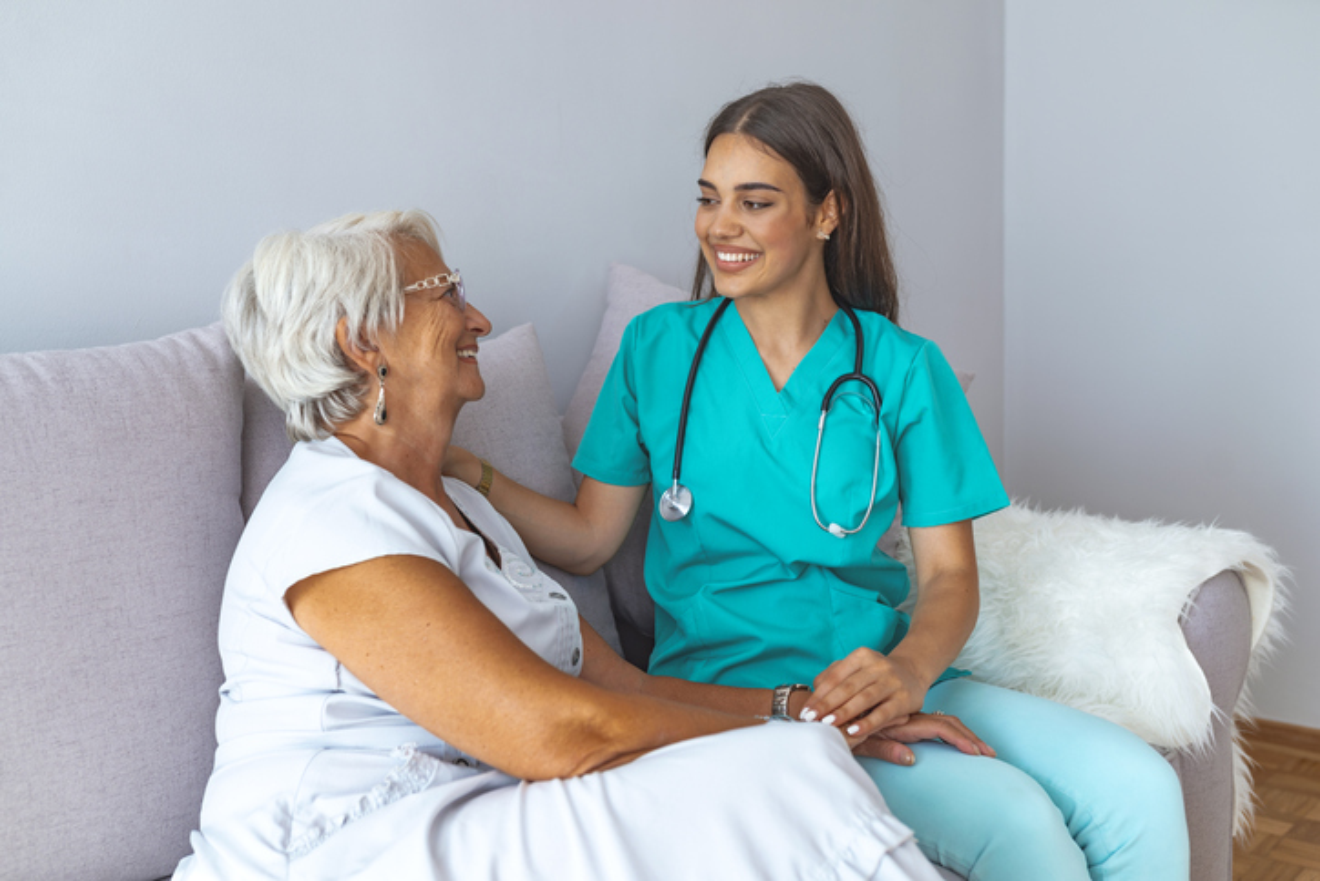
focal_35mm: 35
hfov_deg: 54.4
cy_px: 440
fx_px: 1284
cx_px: 660
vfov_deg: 37.9
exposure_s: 1/100
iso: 100
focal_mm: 35
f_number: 3.5
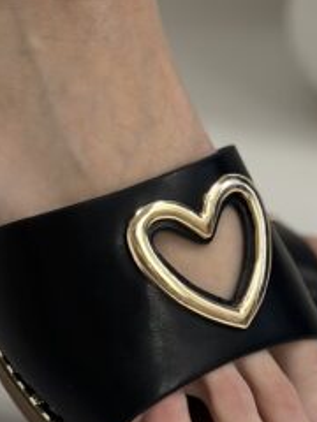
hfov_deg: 9.3
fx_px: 1954
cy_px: 19
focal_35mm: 160
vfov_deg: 12.2
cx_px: 155
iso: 125
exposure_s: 1/100
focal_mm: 6.86
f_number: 1.78
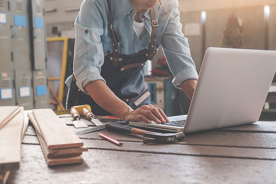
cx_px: 138
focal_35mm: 47
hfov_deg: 41.9
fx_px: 360
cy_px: 92
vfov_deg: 28.6
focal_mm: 31.5
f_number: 3.6
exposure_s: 1/100
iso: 640
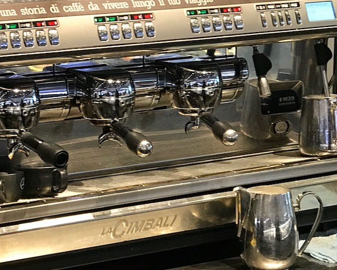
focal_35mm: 131
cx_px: 58
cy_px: 80
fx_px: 1307
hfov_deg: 14.6
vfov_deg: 11.8
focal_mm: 6.6
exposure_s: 1/50
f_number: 2.8
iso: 320
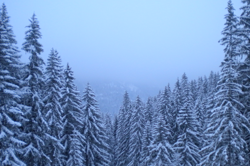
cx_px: 129
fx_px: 326
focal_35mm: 47
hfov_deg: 41.9
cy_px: 103
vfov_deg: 28.6
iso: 223
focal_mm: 6.3
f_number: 3.1
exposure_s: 1/63.4
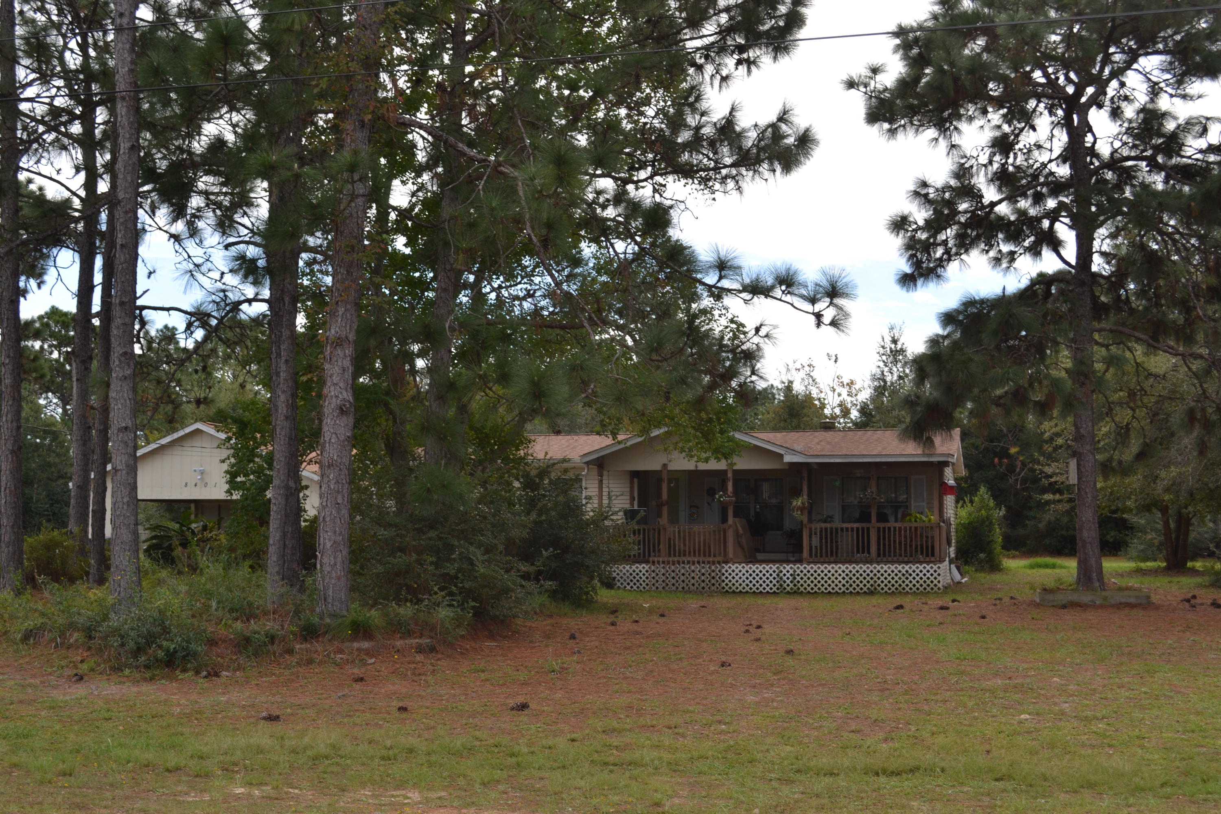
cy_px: 407
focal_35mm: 44
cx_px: 610
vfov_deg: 30.8
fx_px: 1475
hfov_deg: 45.0
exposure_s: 1/200
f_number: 7.1
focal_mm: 29
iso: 100
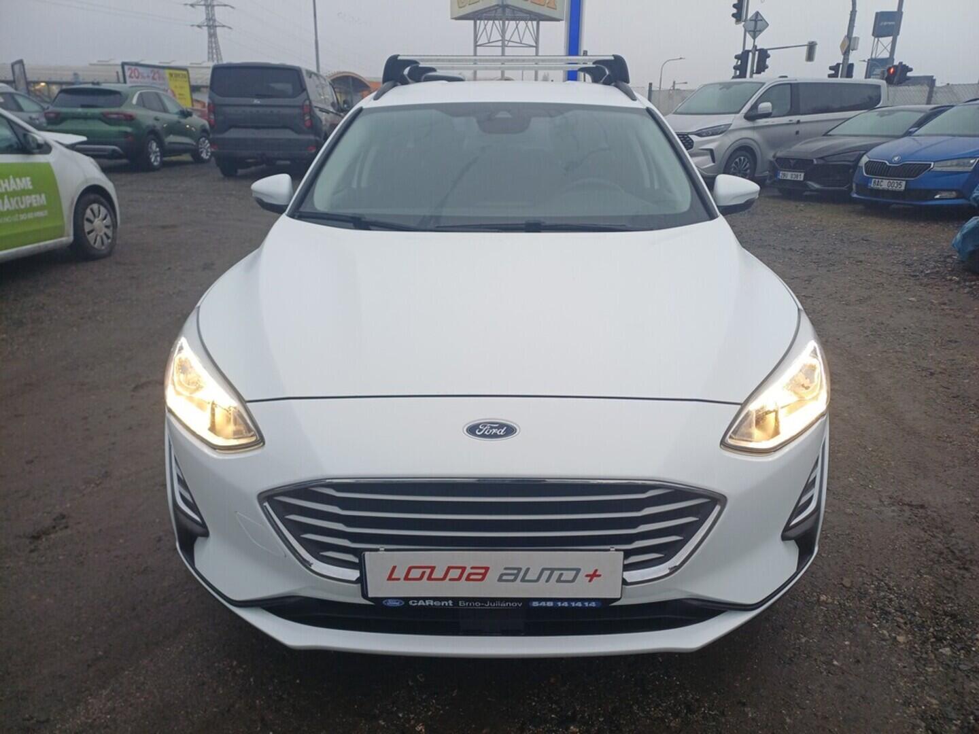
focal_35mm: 25
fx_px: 707
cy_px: 367
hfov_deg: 69.4
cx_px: 490
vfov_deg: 54.9
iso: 64
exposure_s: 1/100
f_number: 1.8
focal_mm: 4.65
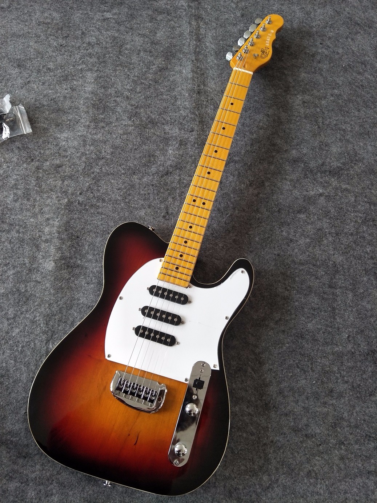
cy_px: 252
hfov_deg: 56.8
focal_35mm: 24
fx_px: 349
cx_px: 188
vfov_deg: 71.6
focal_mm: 4.1
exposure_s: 1/33
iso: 117
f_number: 1.7
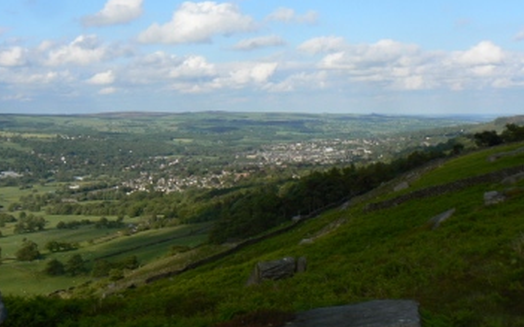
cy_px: 134
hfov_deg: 42.4
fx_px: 671
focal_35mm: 47
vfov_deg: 27.3
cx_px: 208
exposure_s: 1/500
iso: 80
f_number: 6.3
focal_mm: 6
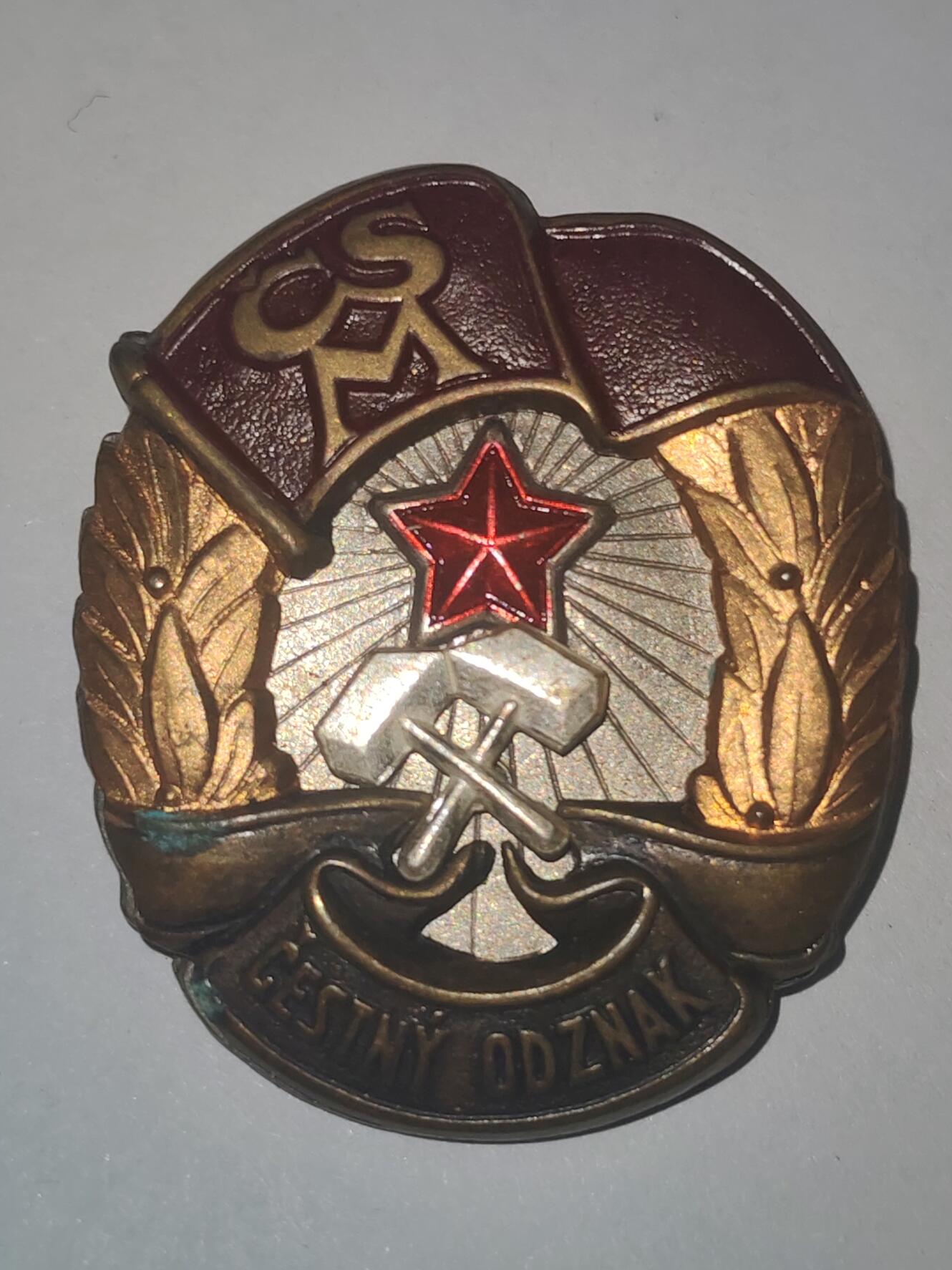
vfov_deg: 28.2
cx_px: 477
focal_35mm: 69
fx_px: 2531
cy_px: 632
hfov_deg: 21.3
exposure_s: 1/110
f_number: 1.95
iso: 50
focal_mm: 5.52
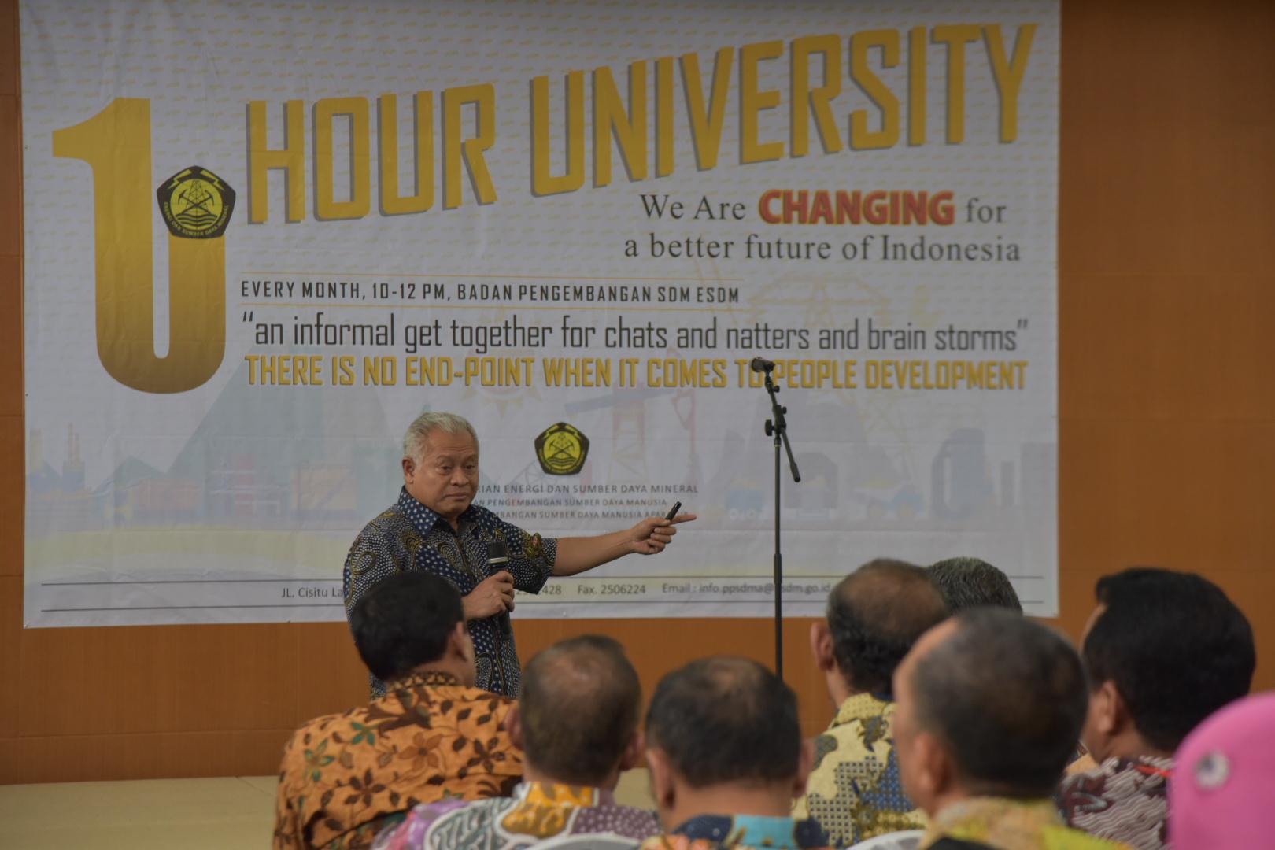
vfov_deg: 11.4
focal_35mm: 120
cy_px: 425
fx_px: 4250
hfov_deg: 17.1
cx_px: 638
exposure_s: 1/80
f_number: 5.6
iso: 2000
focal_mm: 120
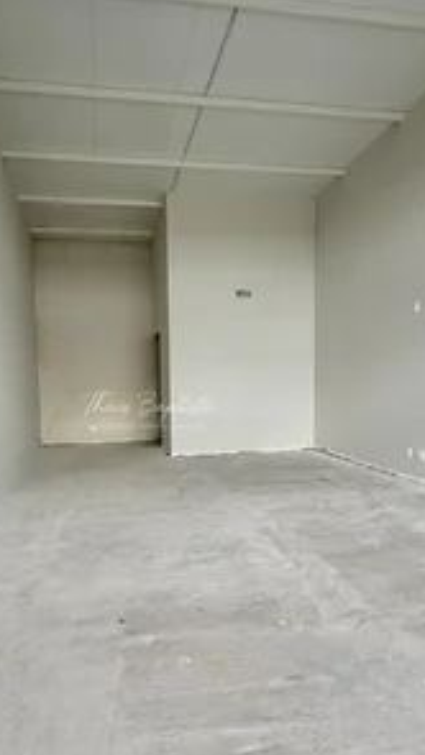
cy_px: 409
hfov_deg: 55.0
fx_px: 401
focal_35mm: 20
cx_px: 148
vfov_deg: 86.4
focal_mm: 2.22
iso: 50
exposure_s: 1/198
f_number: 2.2
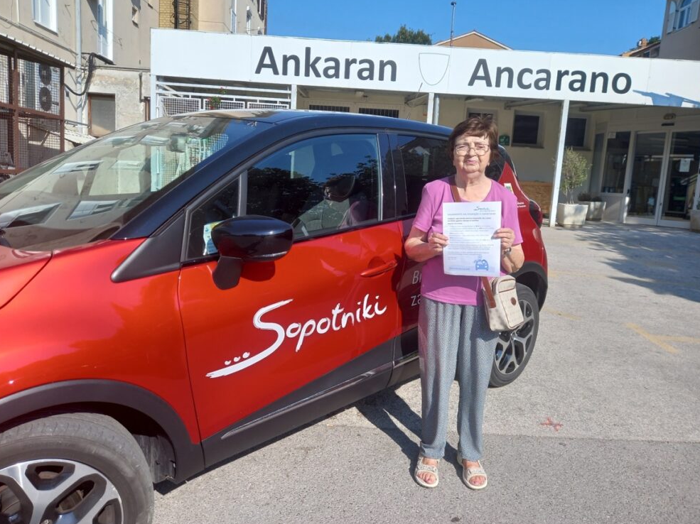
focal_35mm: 26
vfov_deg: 53.0
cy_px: 254
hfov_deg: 67.3
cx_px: 343
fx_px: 526
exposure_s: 1/714
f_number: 2
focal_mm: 4.6
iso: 25
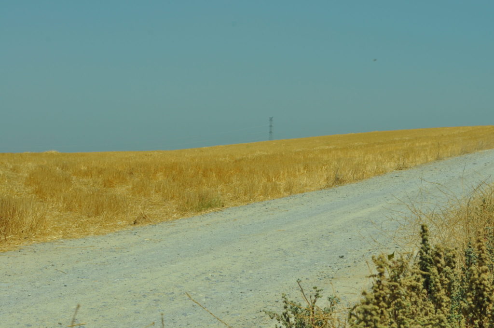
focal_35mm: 82
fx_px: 1131
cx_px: 247
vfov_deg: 16.5
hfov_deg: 24.6
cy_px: 164
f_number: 13
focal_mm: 55
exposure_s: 1/640
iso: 200
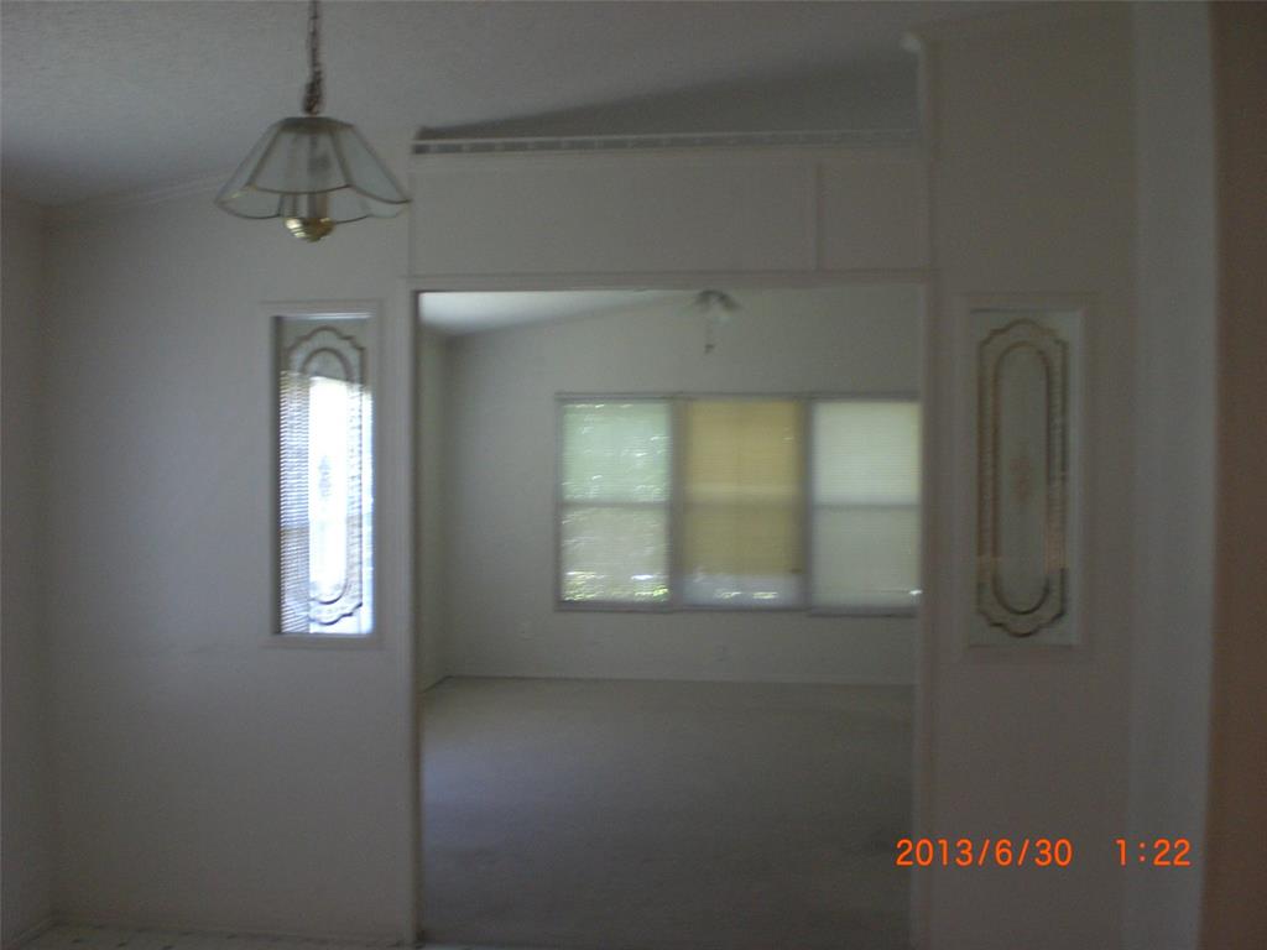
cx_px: 634
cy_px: 475
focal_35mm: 38
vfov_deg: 37.7
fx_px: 1391
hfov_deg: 49.0
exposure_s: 1/30
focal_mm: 6.3
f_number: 3.1
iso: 200
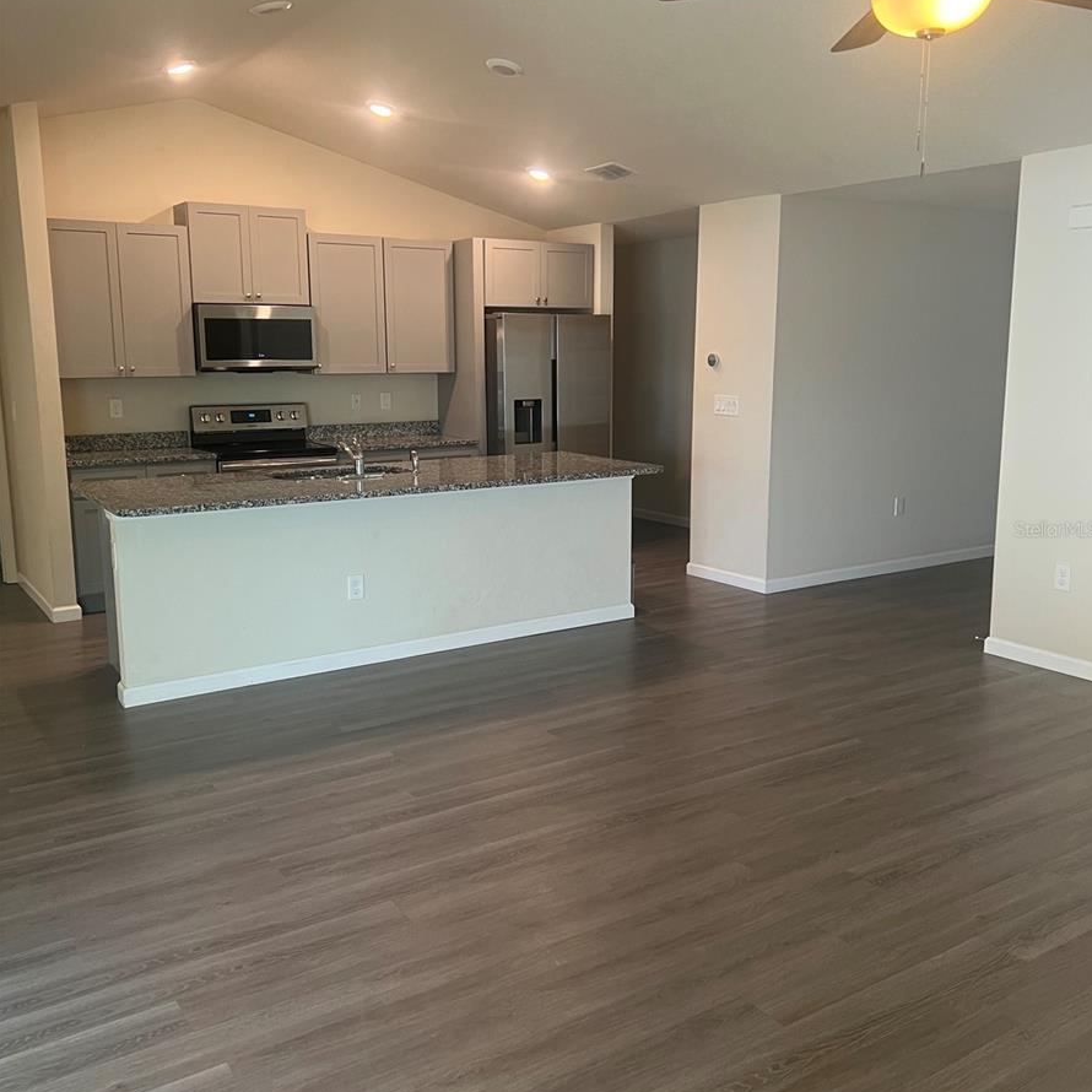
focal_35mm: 31
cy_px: 529
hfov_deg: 52.5
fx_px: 1106
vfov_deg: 52.5
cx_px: 550
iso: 100
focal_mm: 5.7
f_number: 1.5
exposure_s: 1/60
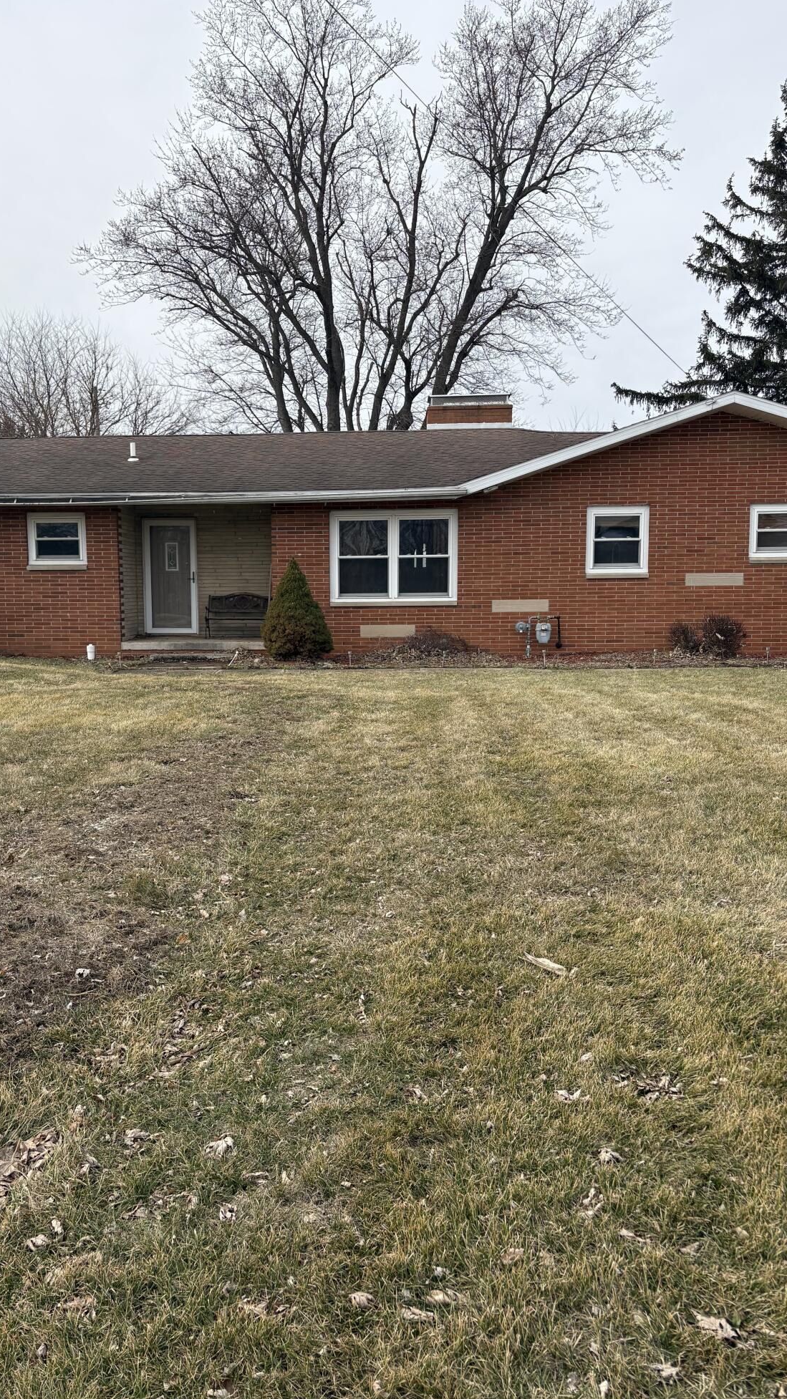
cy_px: 698
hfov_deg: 40.0
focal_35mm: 29
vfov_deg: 66.1
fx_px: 1076
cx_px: 316
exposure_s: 1/2639
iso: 50
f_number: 1.6
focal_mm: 5.96
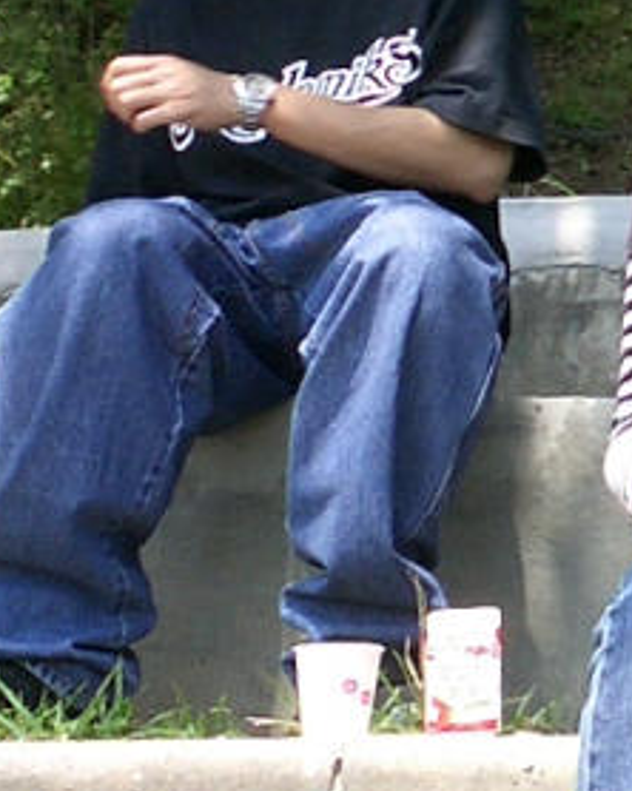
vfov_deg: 14.8
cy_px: 262
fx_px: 3043
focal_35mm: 130
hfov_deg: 10.8
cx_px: 1273
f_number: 3.5
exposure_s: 1/200
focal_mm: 5.6
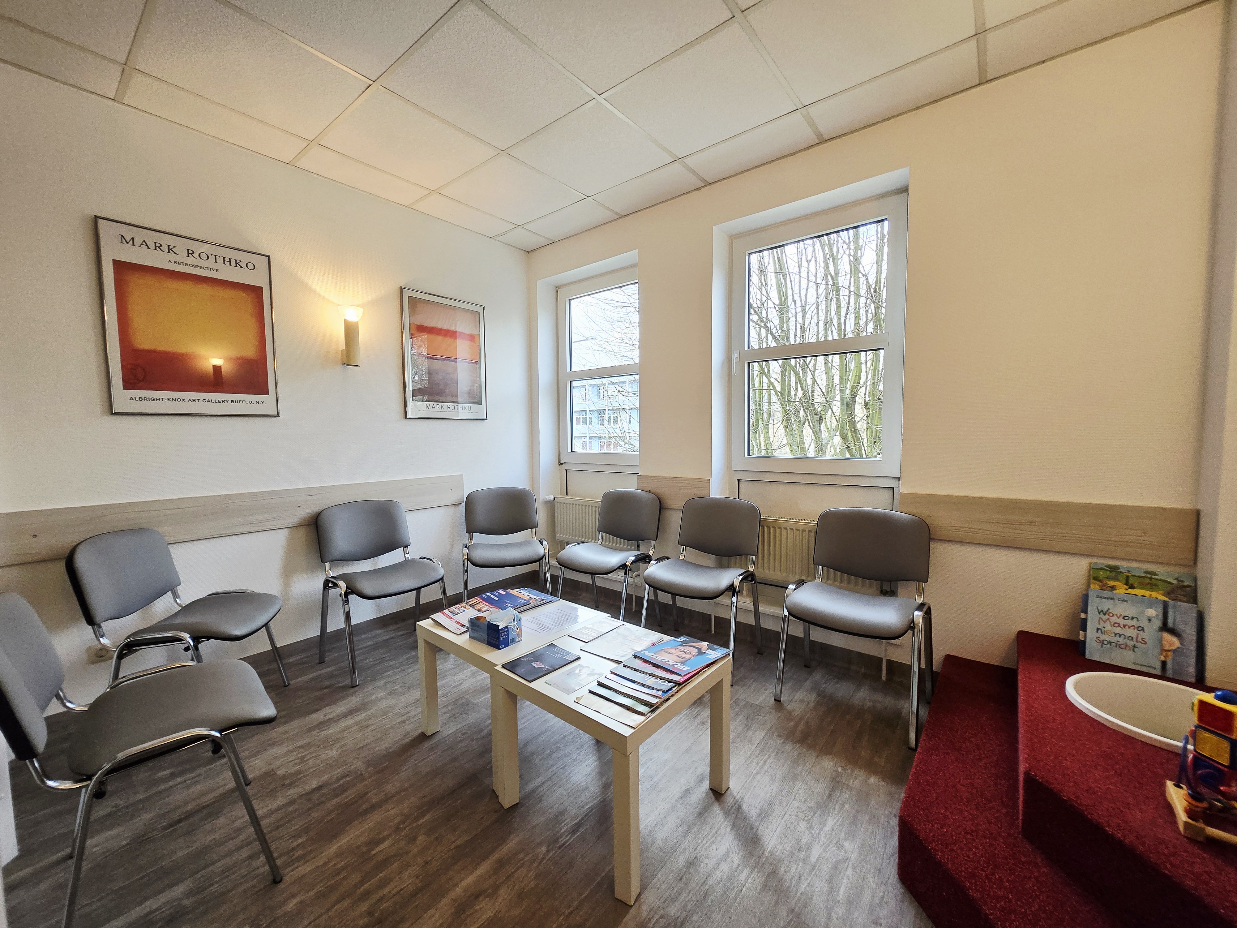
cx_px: 618
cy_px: 464
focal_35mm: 13
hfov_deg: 106.2
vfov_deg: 89.9
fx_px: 465
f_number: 2.2
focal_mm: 1.7
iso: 64
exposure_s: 1/50.3
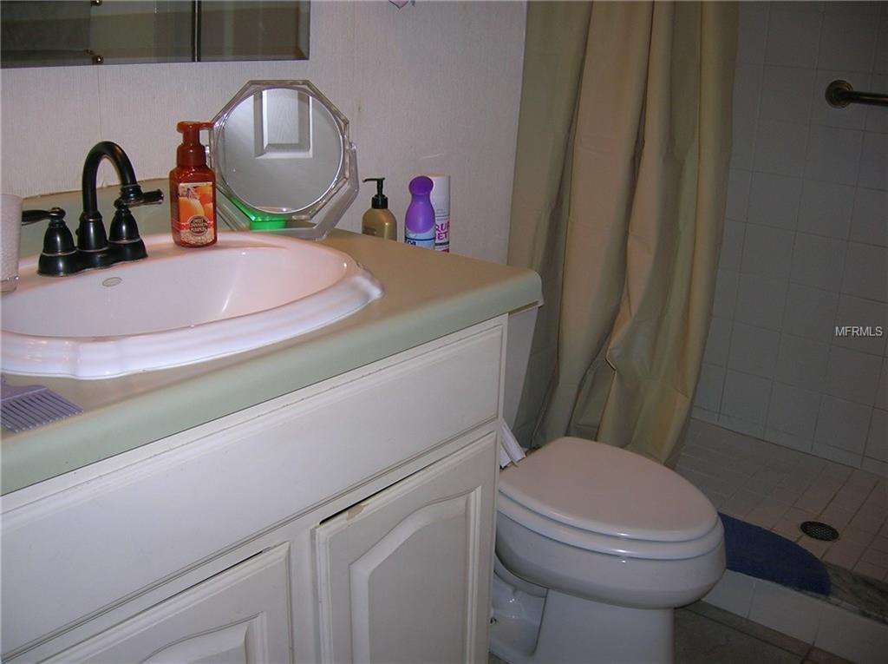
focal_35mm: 34
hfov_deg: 54.0
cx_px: 444
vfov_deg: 41.7
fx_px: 871
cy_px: 332
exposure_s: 1/60.1
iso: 50
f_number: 2.9
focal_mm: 5.7
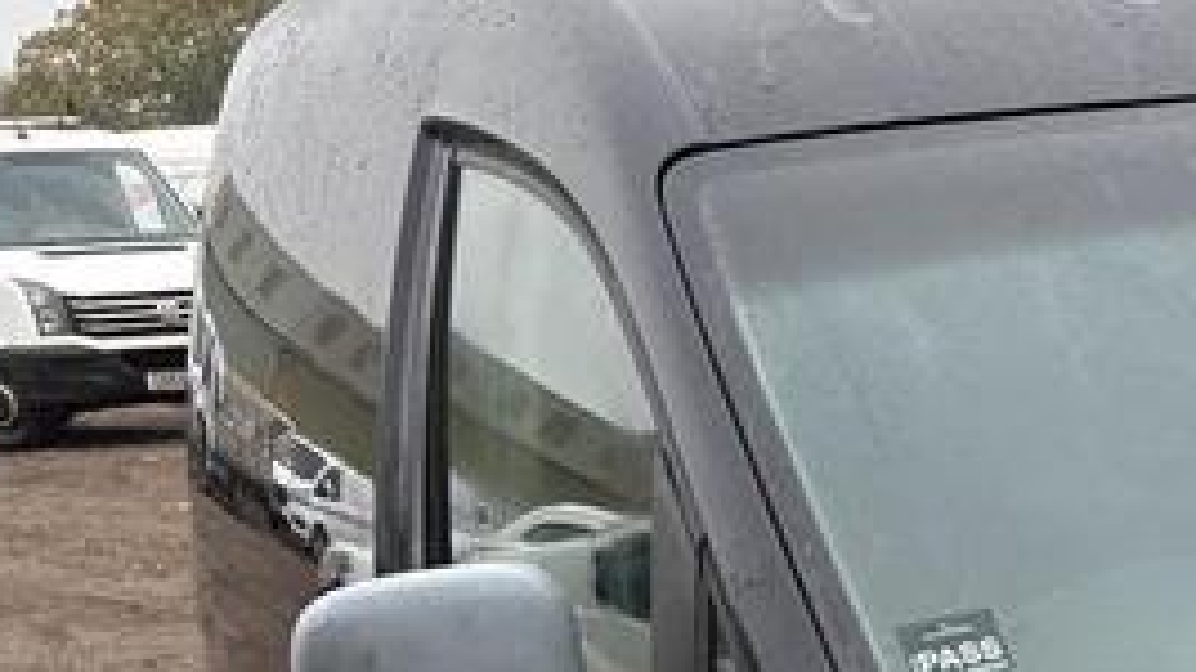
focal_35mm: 95
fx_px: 3012
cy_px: 1214
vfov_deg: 11.8
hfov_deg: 20.1
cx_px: 1662
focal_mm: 5.96
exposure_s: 1/485
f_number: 1.6
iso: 50
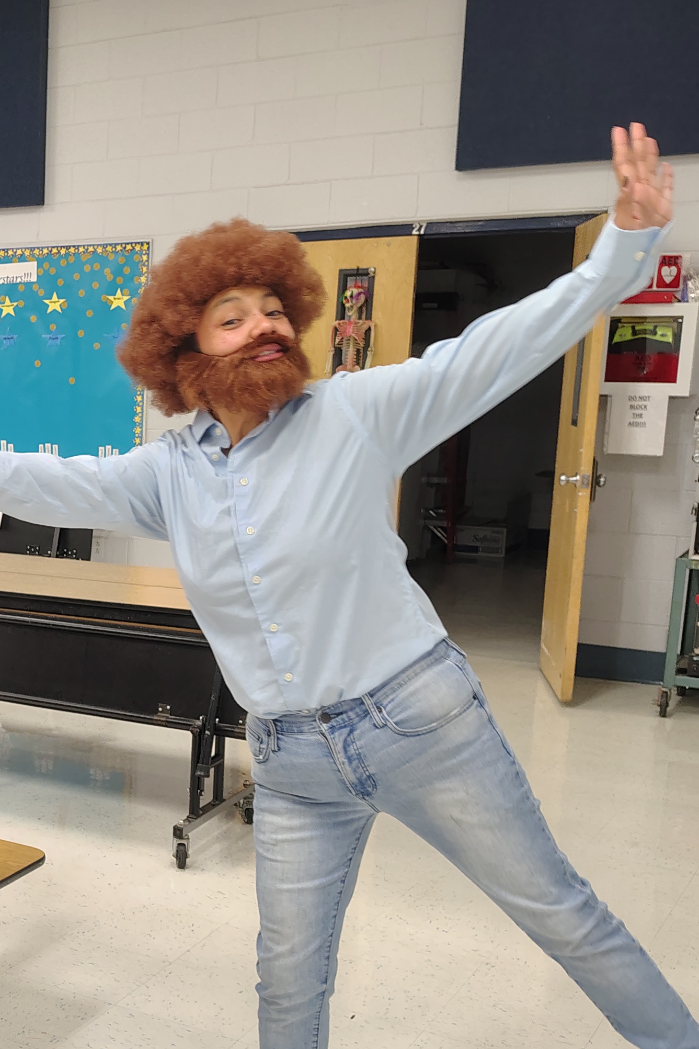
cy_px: 652
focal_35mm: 51
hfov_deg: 24.1
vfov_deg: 38.6
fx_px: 1485
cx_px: -137
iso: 661
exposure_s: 1/60
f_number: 1.8
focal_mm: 5.56
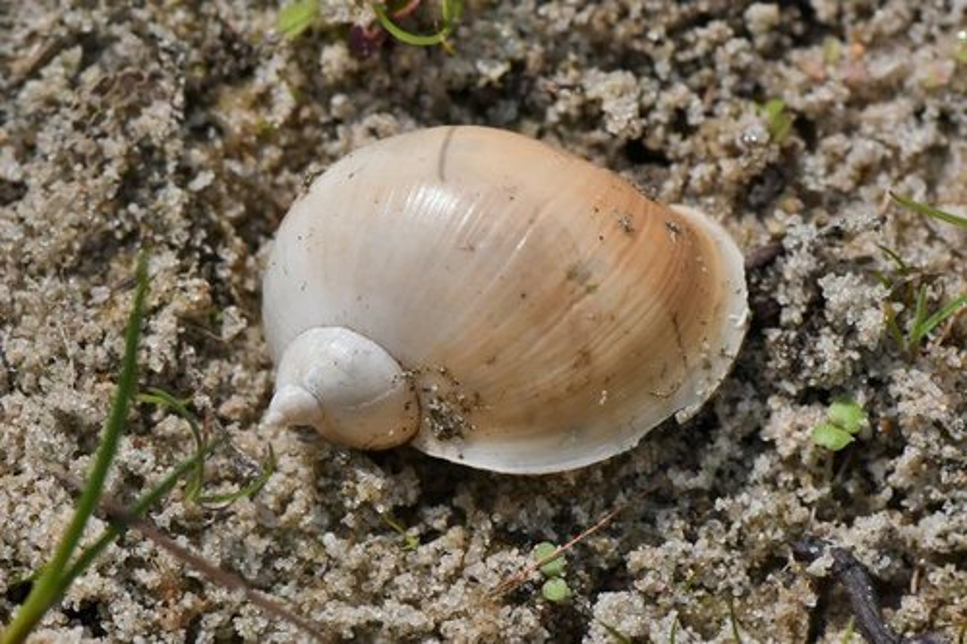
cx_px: 484
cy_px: 322
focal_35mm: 158
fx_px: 4229
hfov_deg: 13.0
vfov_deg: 8.7
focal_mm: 105
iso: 500
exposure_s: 1/1000
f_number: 16
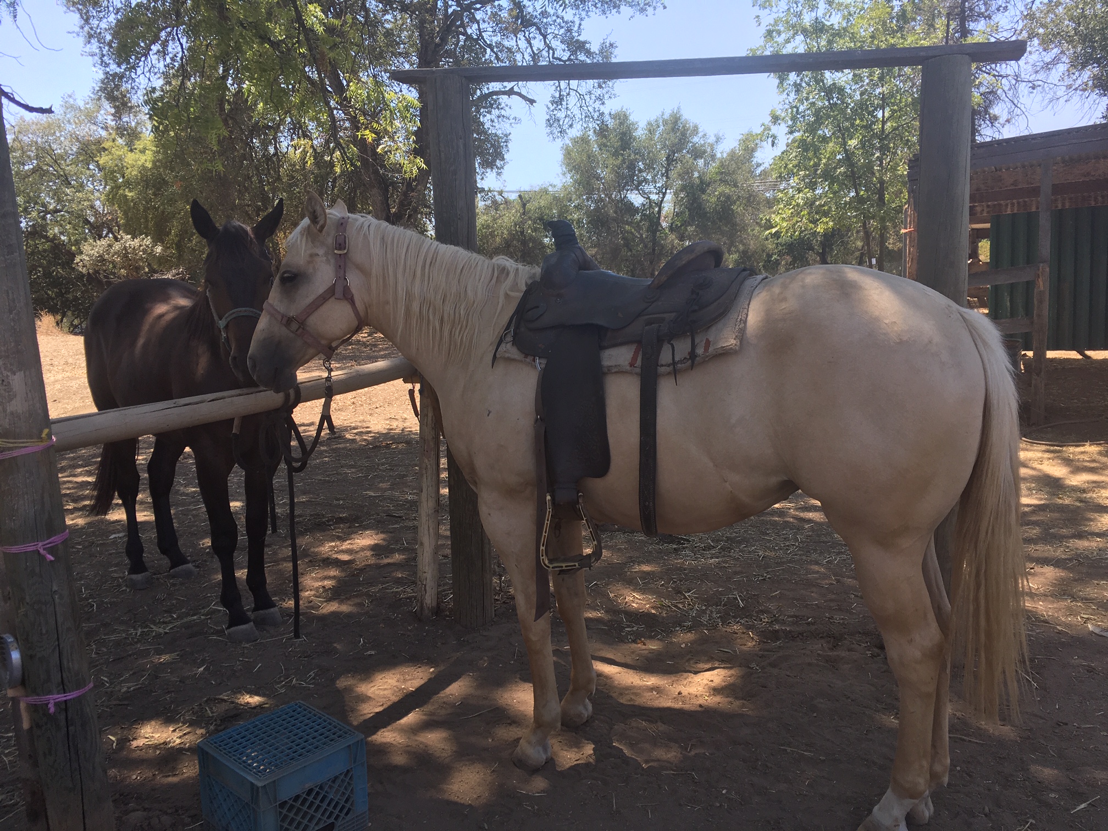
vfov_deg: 48.2
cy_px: 416
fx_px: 928
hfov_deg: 61.7
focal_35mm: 29
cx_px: 554
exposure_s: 1/463
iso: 25
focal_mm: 4.15
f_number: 2.2
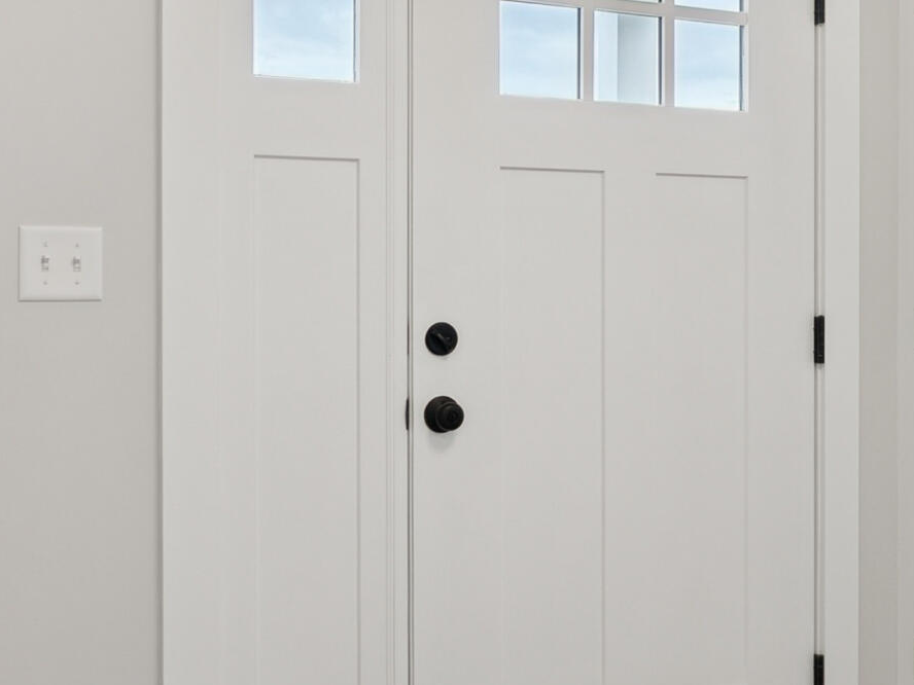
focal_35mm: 52
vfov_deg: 28.0
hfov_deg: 35.2
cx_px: 777
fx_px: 1373
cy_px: 281
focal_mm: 16
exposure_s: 1/20
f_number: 7.1
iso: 320
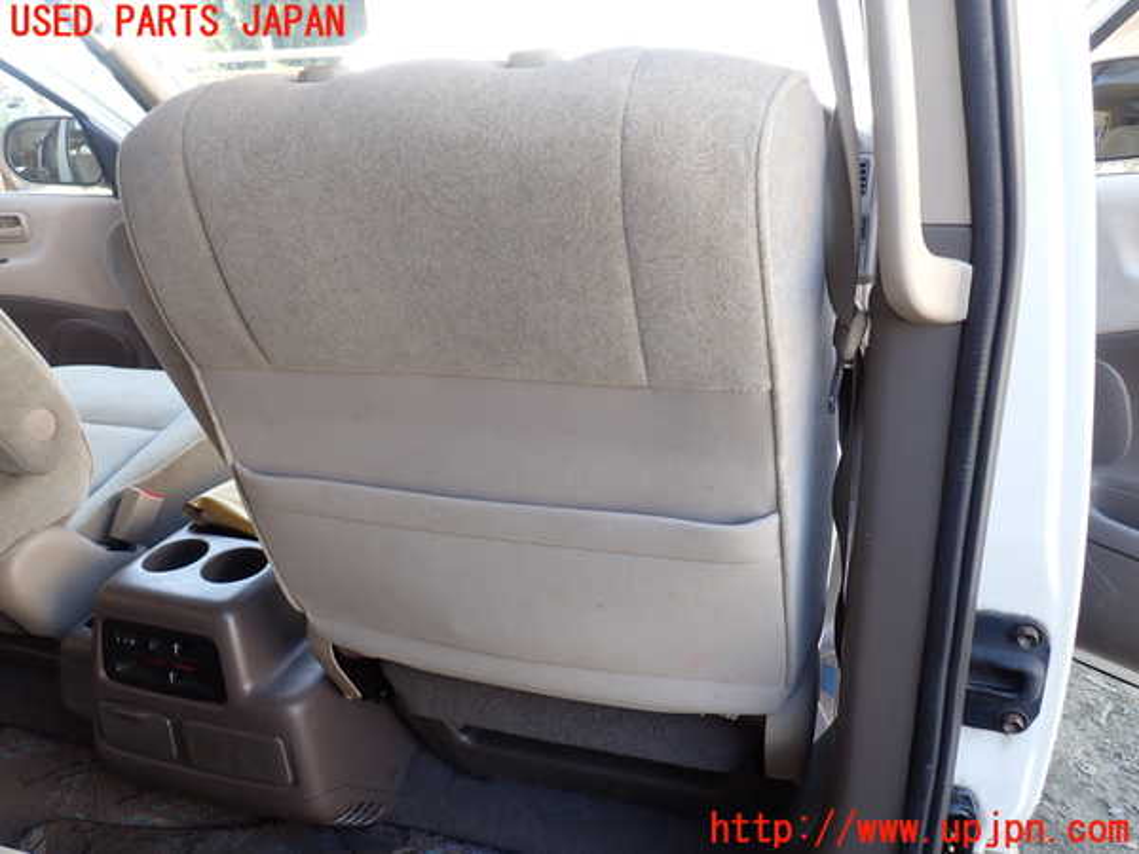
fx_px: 823
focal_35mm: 25
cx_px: 570
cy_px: 427
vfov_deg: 54.9
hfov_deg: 69.4
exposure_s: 1/60
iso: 100
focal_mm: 4.5
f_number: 2.8
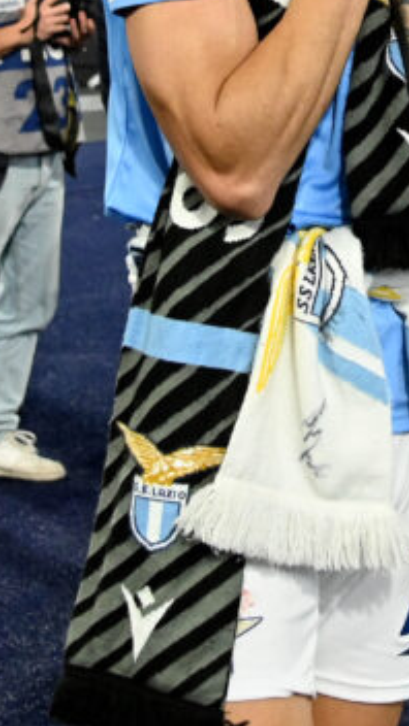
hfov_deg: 16.4
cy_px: 77
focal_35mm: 73
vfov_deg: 27.9
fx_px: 1407
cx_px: 351
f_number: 4
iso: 2500
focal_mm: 24
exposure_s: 1/800
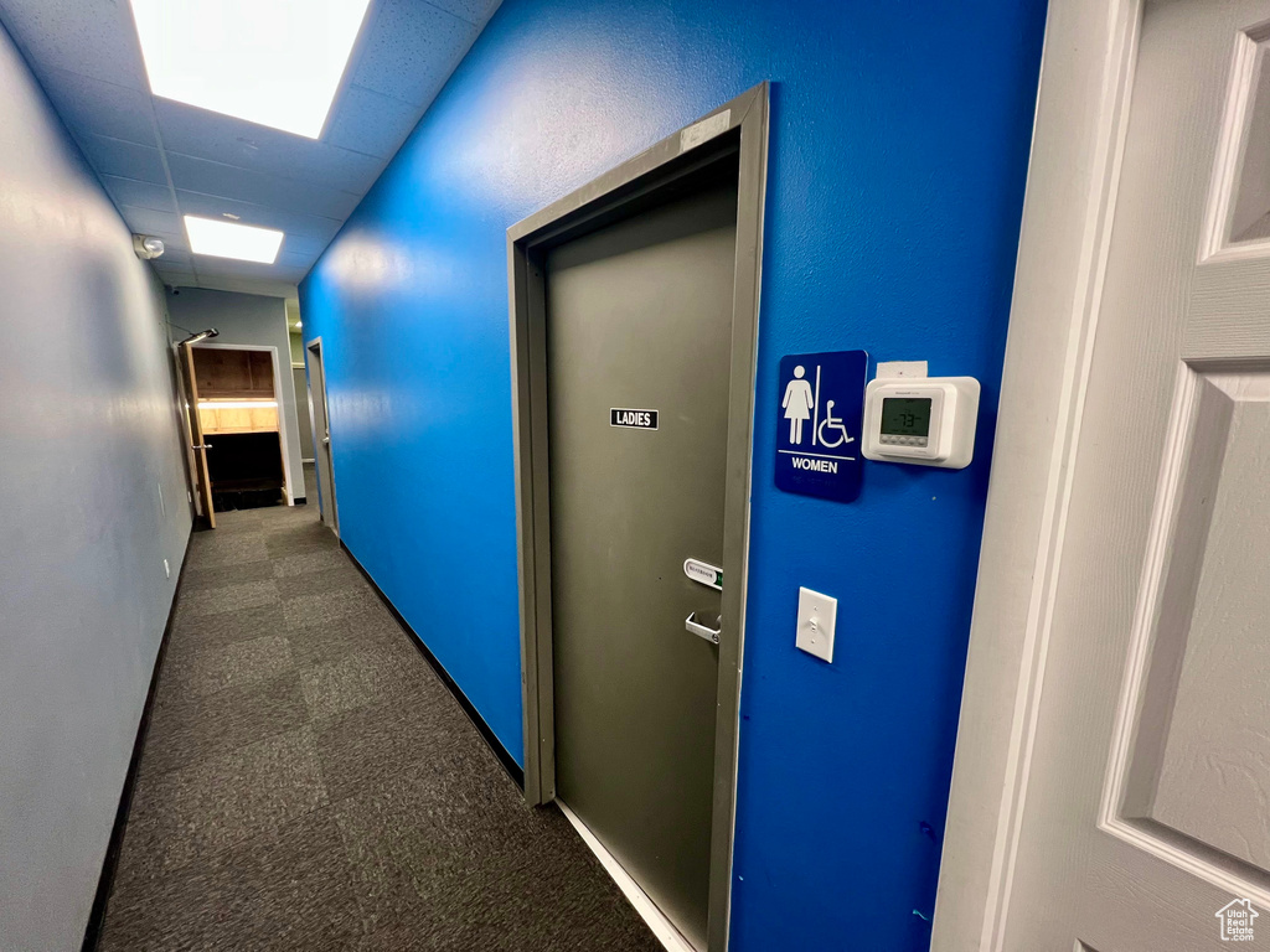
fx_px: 477
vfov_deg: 89.9
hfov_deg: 106.2
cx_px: 635
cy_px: 476
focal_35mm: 13
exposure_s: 1/60
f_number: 1.8
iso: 200
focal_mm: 1.57
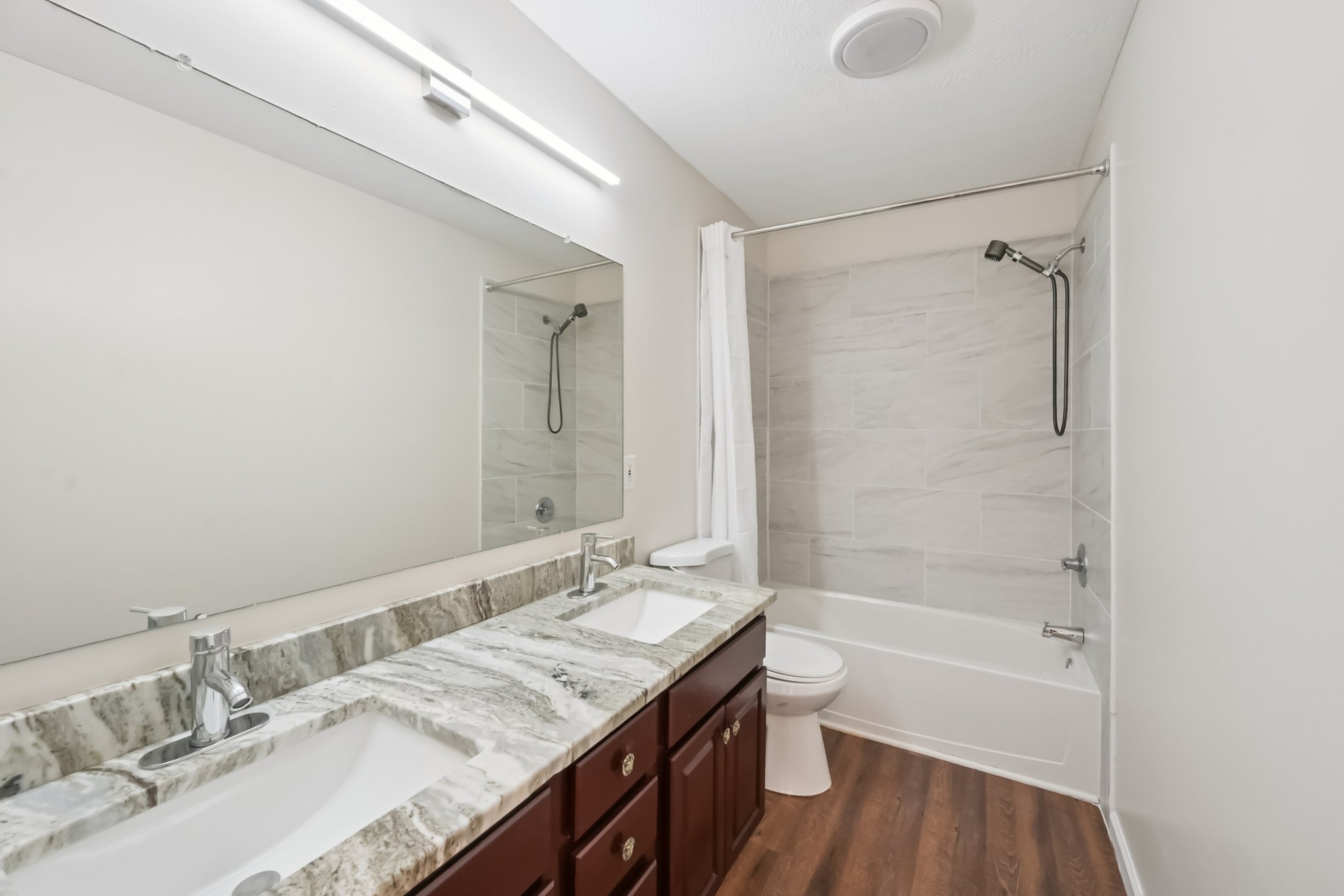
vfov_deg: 81.2
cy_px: 448
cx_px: 672
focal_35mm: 14
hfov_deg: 104.3
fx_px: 523
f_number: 8
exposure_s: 1/30
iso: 500
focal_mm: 14
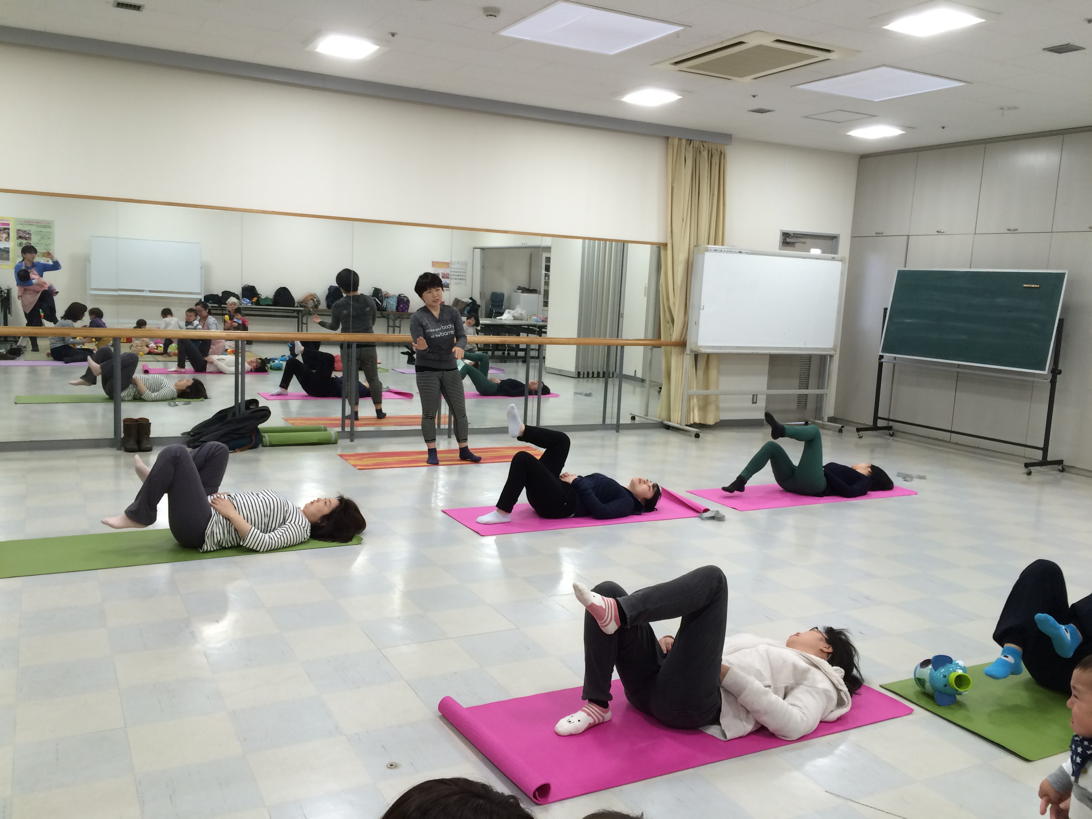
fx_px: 915
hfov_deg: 61.7
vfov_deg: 48.2
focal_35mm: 29
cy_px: 410
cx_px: 546
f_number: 2.2
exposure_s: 1/40
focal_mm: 4.15
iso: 32
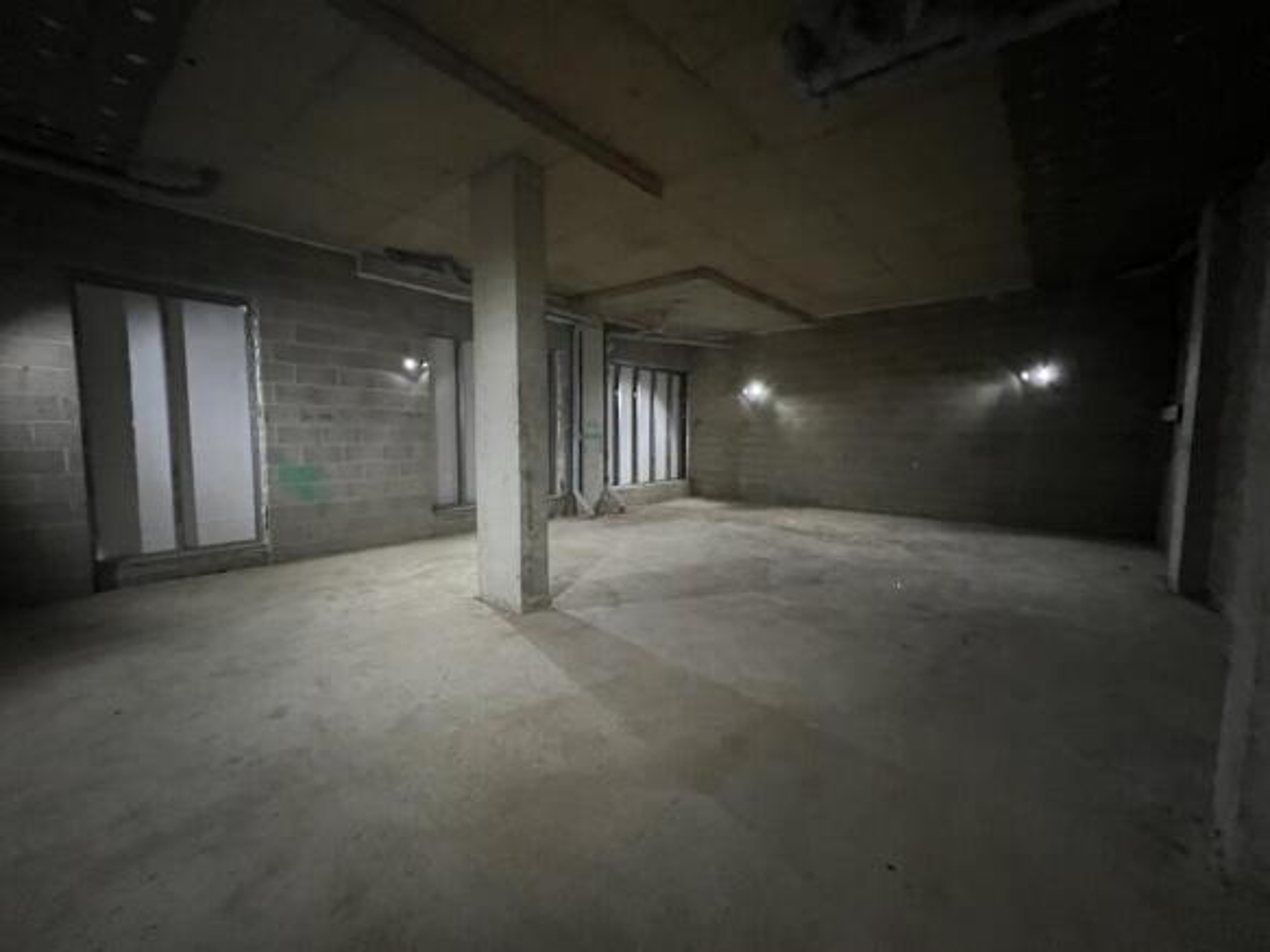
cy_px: 476
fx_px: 477
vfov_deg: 89.9
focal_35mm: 13
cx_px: 635
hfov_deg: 106.2
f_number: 1.8
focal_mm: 1.57
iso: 1250
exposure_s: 1/30
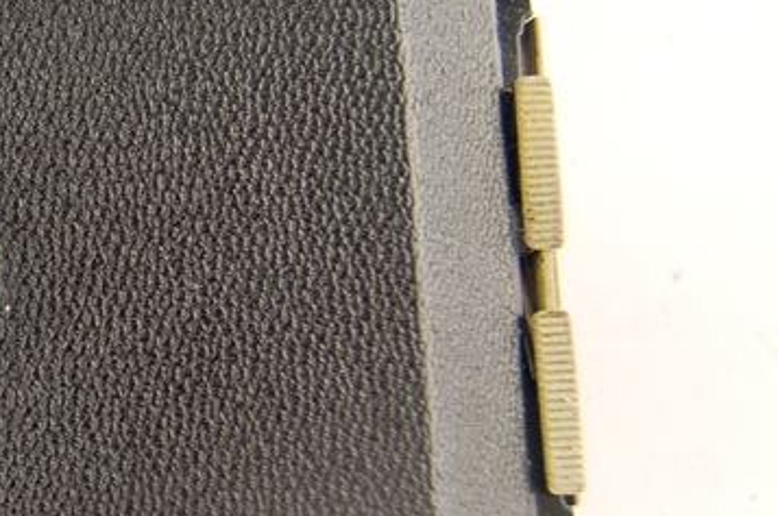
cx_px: -157
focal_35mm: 87
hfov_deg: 21.6
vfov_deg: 15.6
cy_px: 200
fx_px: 1883
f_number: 4
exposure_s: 1/60
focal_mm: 23
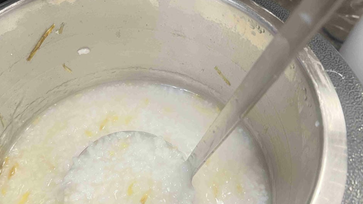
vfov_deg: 31.9
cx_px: 142
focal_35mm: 36
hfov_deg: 54.8
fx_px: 347
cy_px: 164
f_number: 1.5
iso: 100
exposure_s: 1/60
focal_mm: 5.7
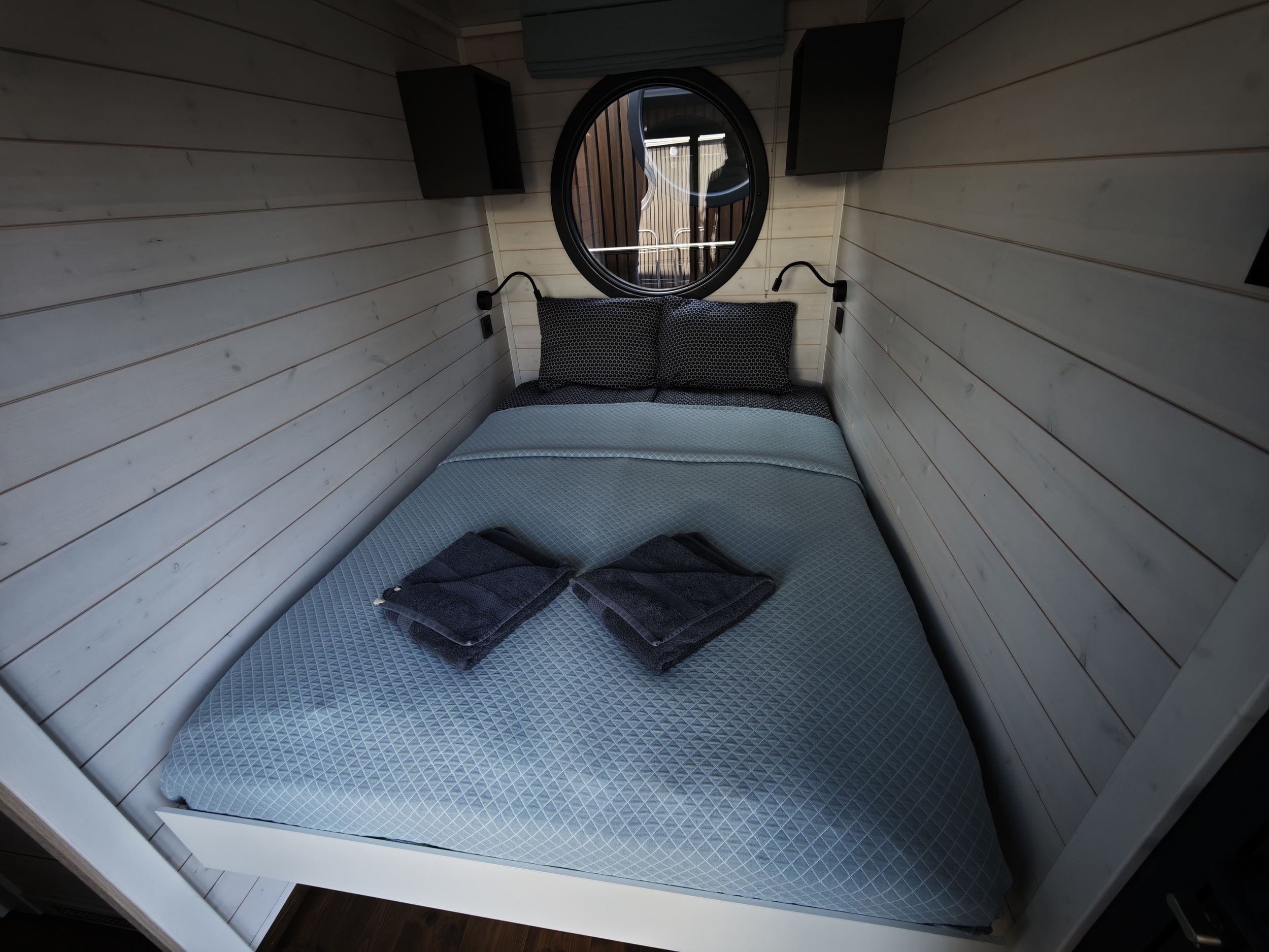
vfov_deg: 85.7
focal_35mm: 14
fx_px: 513
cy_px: 476
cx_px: 634
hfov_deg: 102.1
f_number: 2.2
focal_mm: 2.13
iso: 400
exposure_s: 1/100
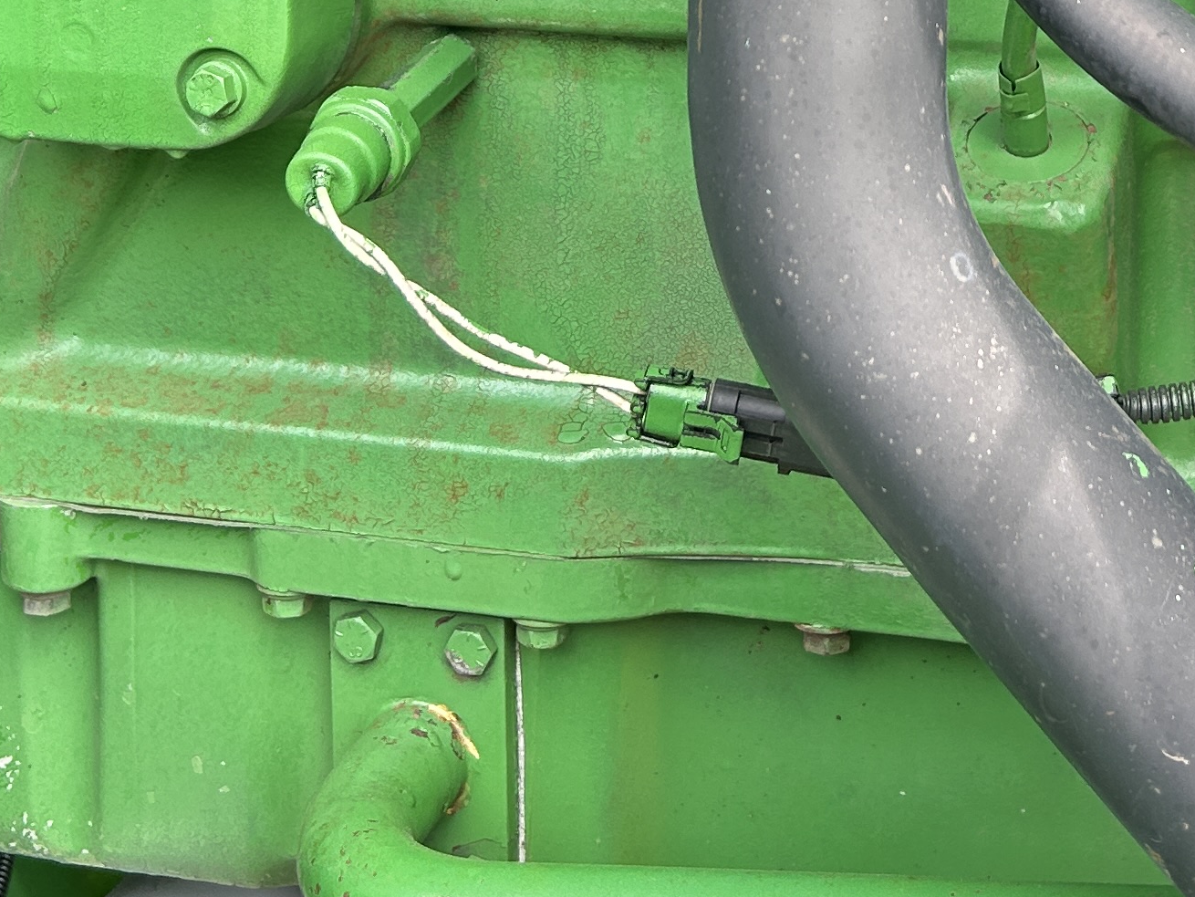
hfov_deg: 24.1
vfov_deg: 17.1
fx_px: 2762
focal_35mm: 80
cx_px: 899
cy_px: -329
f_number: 1.5
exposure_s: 1/227
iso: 40
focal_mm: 5.7
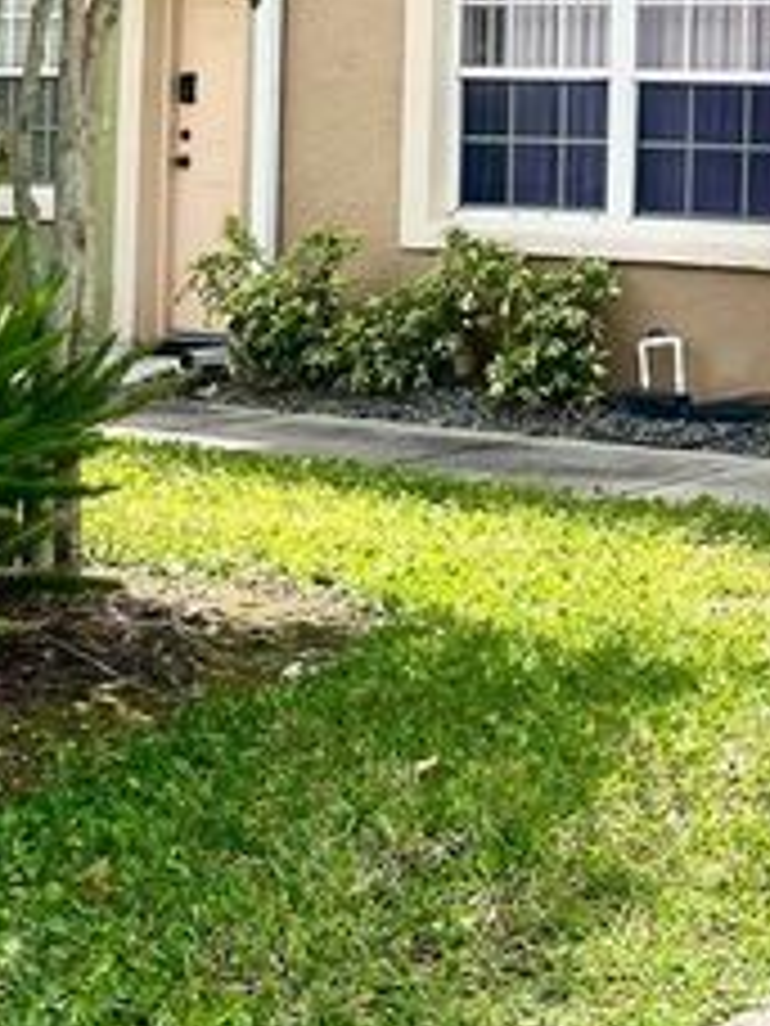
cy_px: 47
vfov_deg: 24.7
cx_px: 991
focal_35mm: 76
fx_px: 2254
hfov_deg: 18.1
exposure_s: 1/2755
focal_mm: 5.1
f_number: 1.6
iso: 50
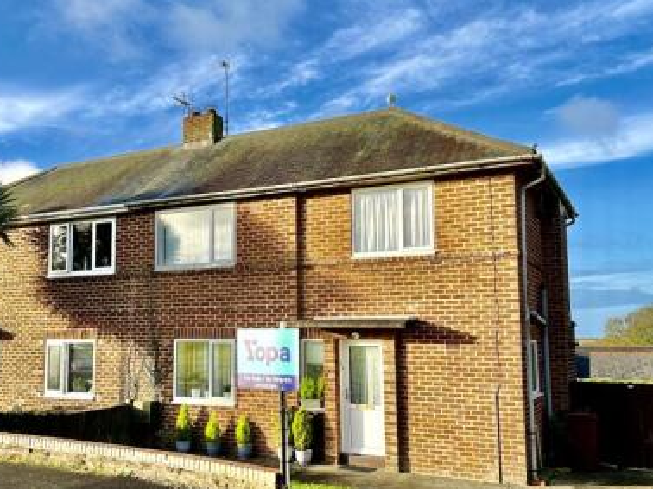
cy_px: 264
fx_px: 698
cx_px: 229
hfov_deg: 49.5
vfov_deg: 38.6
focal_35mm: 37
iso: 80
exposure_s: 1/2299
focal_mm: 6.86
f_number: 1.78
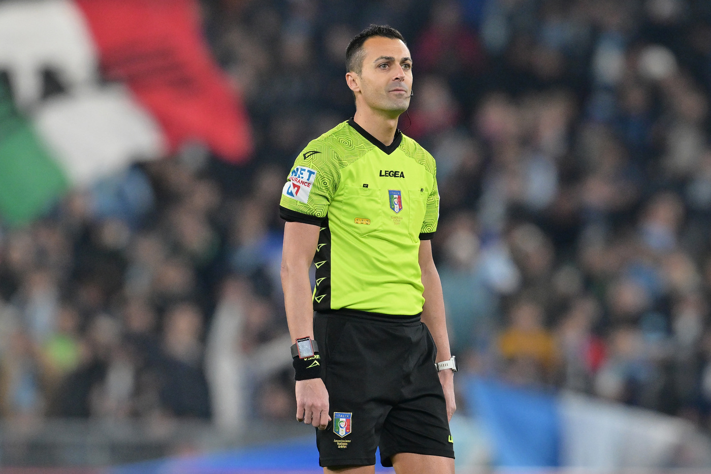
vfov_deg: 3.4
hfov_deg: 5.2
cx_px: 356
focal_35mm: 400
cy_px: 237
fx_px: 7899
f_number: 3.5
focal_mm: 400
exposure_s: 1/2000
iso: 2500
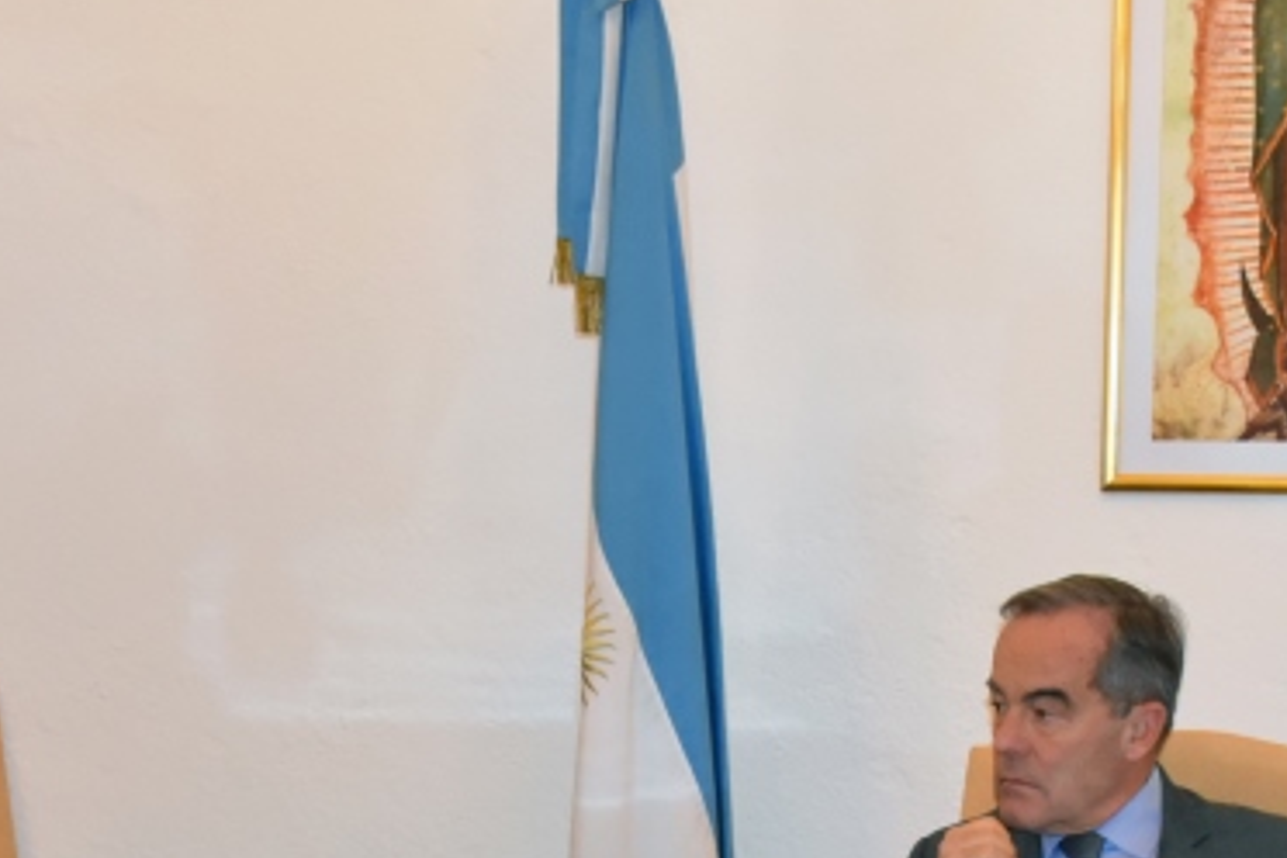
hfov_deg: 20.6
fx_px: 3539
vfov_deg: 13.5
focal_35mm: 99
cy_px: 977
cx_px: 612
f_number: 7.1
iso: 3200
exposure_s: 1/100
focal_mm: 24
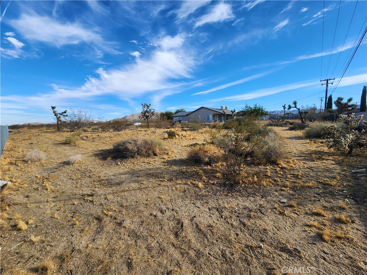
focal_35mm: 13
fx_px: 138
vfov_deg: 89.9
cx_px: 184
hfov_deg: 106.2
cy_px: 138
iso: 50
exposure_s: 1/1449
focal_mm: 2.2
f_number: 2.2
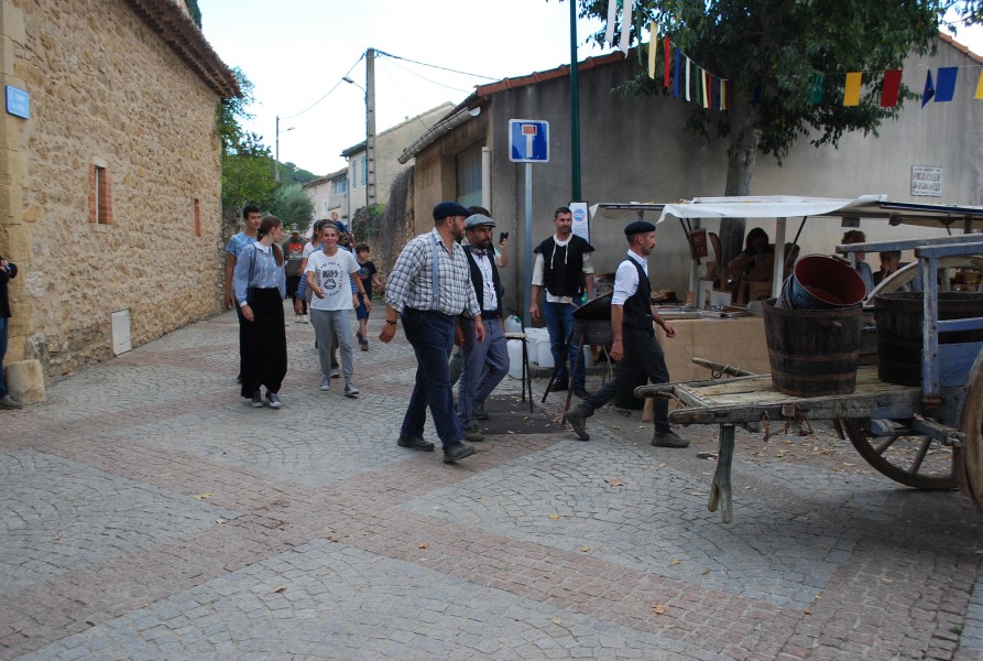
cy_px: 330
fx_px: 821
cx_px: 492
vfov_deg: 43.8
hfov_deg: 61.8
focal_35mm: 30
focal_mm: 20
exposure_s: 1/125
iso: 160
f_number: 5.6
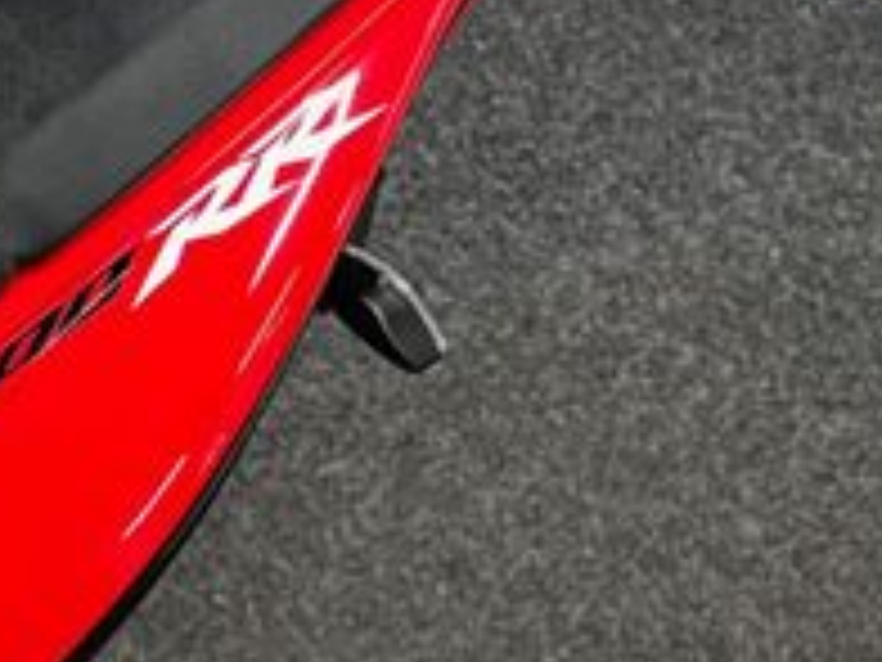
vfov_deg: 17.3
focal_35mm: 85
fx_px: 2166
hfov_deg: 19.5
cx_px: -500
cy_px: 158
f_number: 1.6
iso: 125
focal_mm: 5.1
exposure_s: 1/50
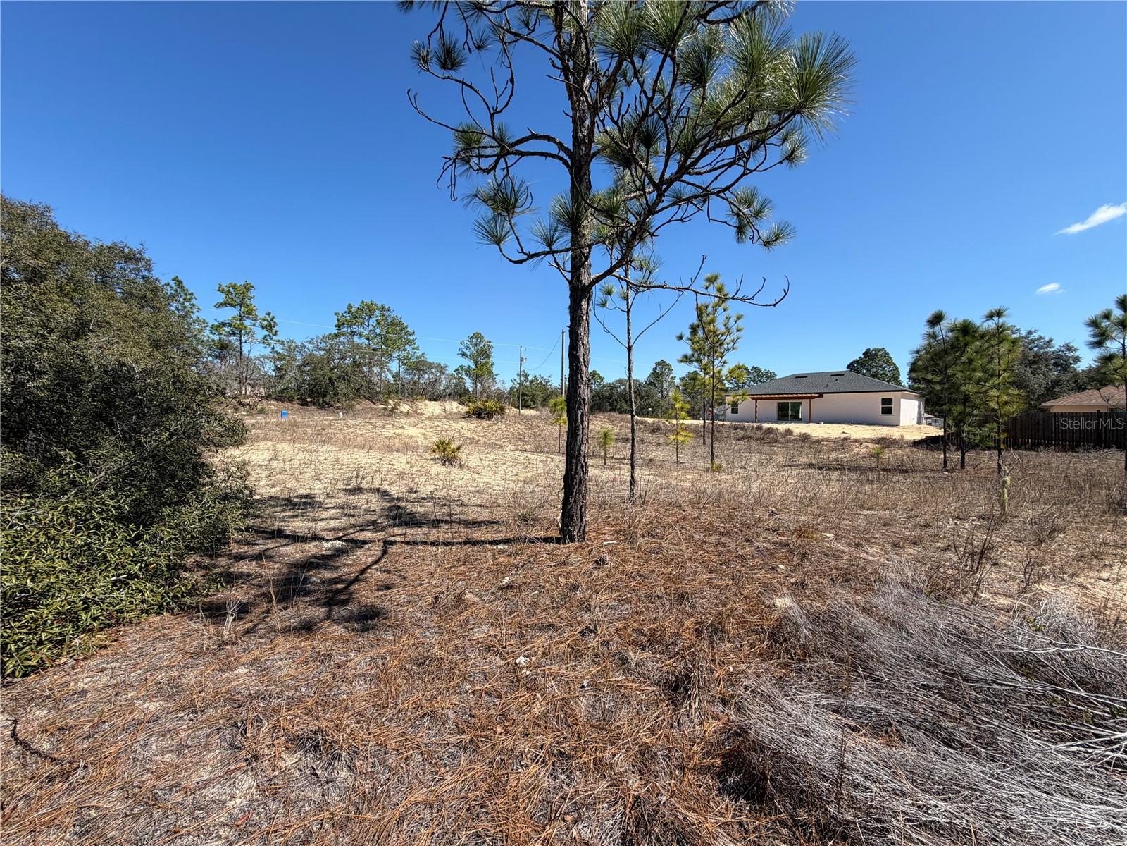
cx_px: 564
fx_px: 456
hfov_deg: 102.1
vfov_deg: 85.7
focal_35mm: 14
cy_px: 423
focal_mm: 2.22
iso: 25
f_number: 2.2
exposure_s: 1/770
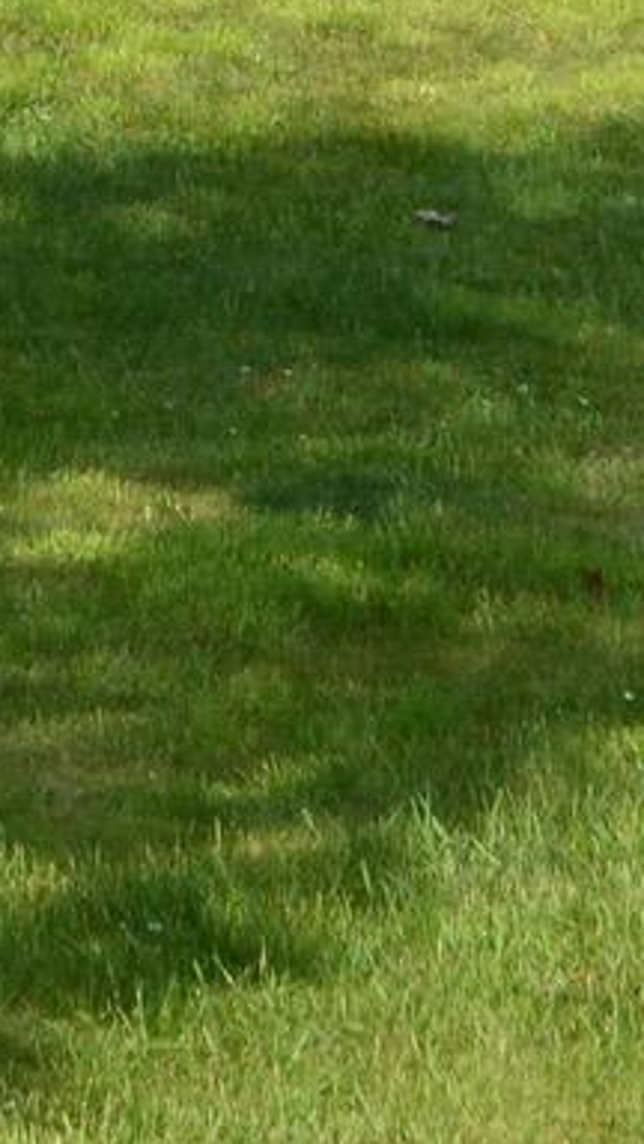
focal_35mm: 201
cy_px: -559
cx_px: 268
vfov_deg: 10.4
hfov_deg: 6.0
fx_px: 6102
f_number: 10
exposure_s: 1/320
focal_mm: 24
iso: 400
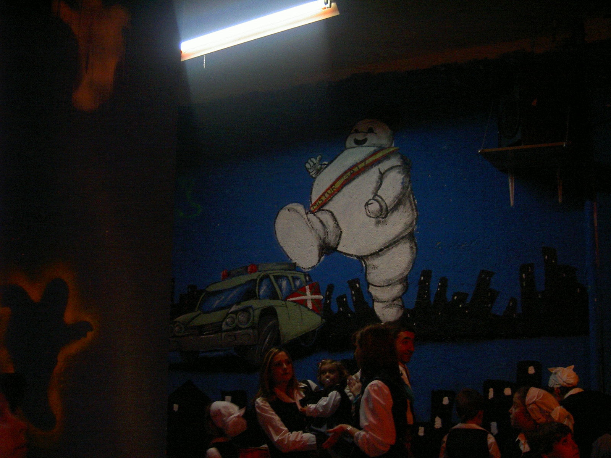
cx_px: 306
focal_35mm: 39
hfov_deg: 47.9
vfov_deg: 36.8
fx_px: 688
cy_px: 229
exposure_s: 1/59.5
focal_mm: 8
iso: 100
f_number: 2.8
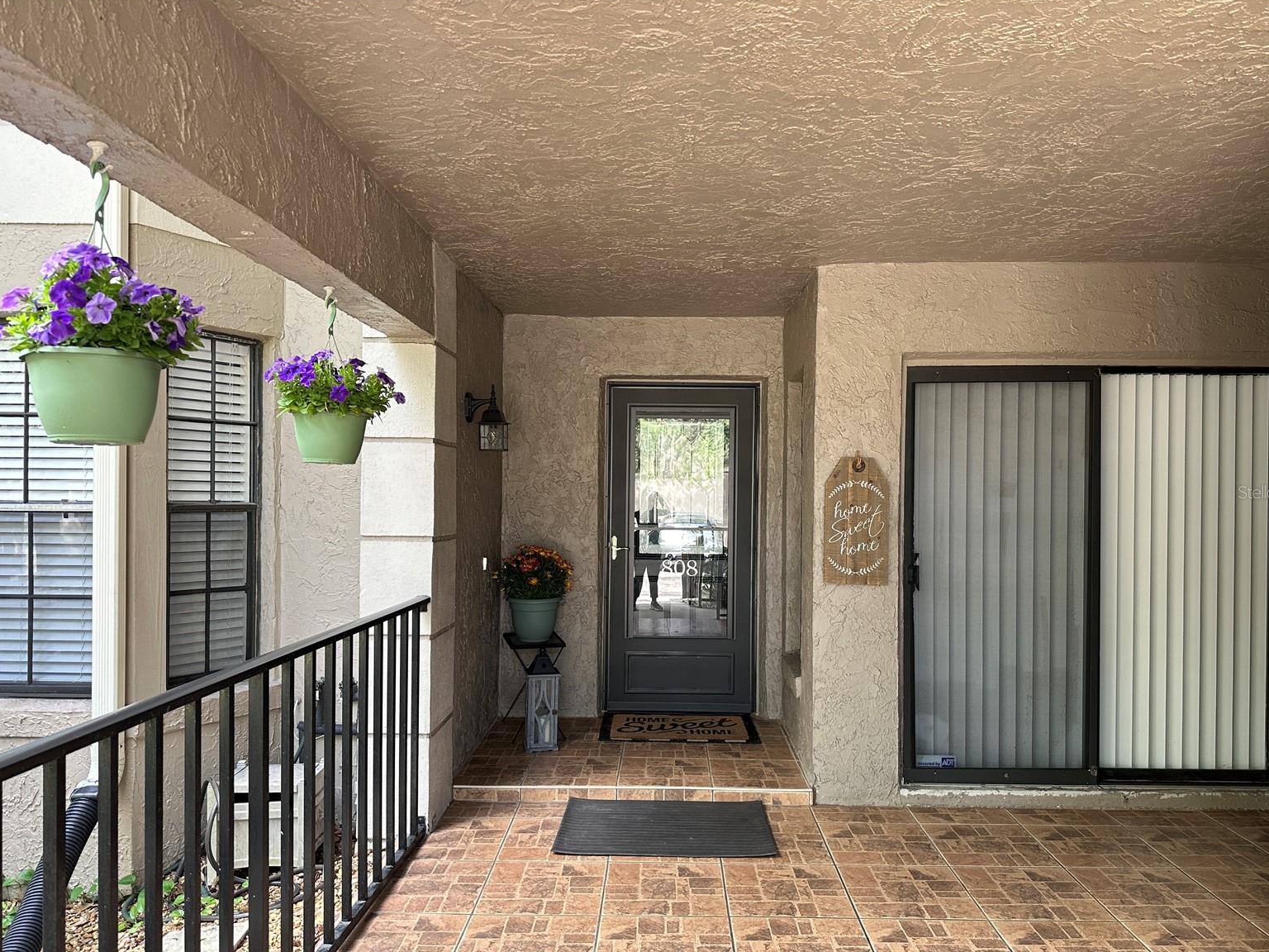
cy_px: 492
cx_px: 655
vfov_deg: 54.9
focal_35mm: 25
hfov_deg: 69.4
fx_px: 916
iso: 160
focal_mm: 6.86
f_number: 1.78
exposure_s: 1/121
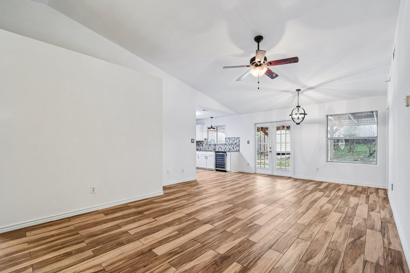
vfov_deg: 77.3
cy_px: 136
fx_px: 171
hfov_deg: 100.4
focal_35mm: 15
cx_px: 205
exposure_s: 1/13
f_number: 8
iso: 400
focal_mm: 10
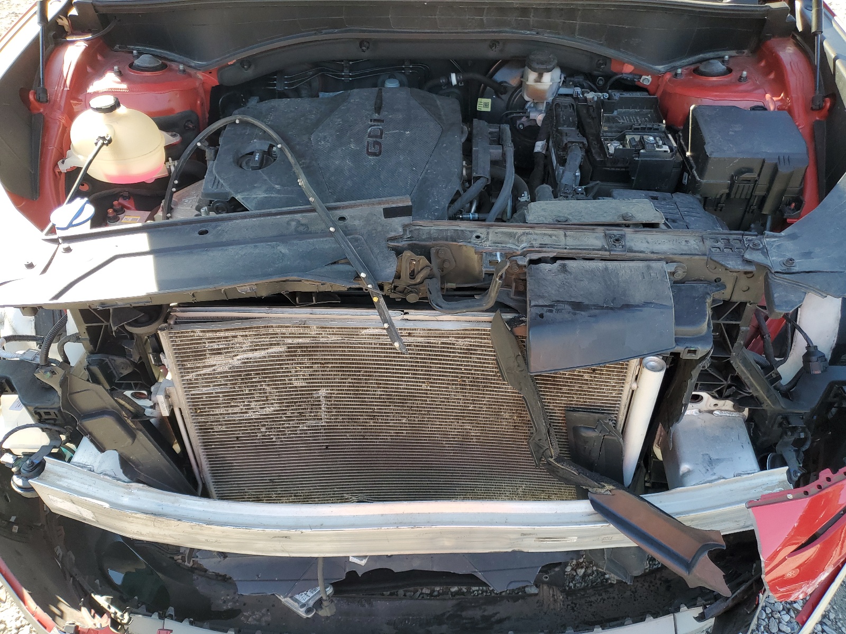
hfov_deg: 67.3
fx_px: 635
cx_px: 423
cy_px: 317
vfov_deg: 53.1
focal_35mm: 26
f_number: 1.5
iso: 50
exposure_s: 1/294
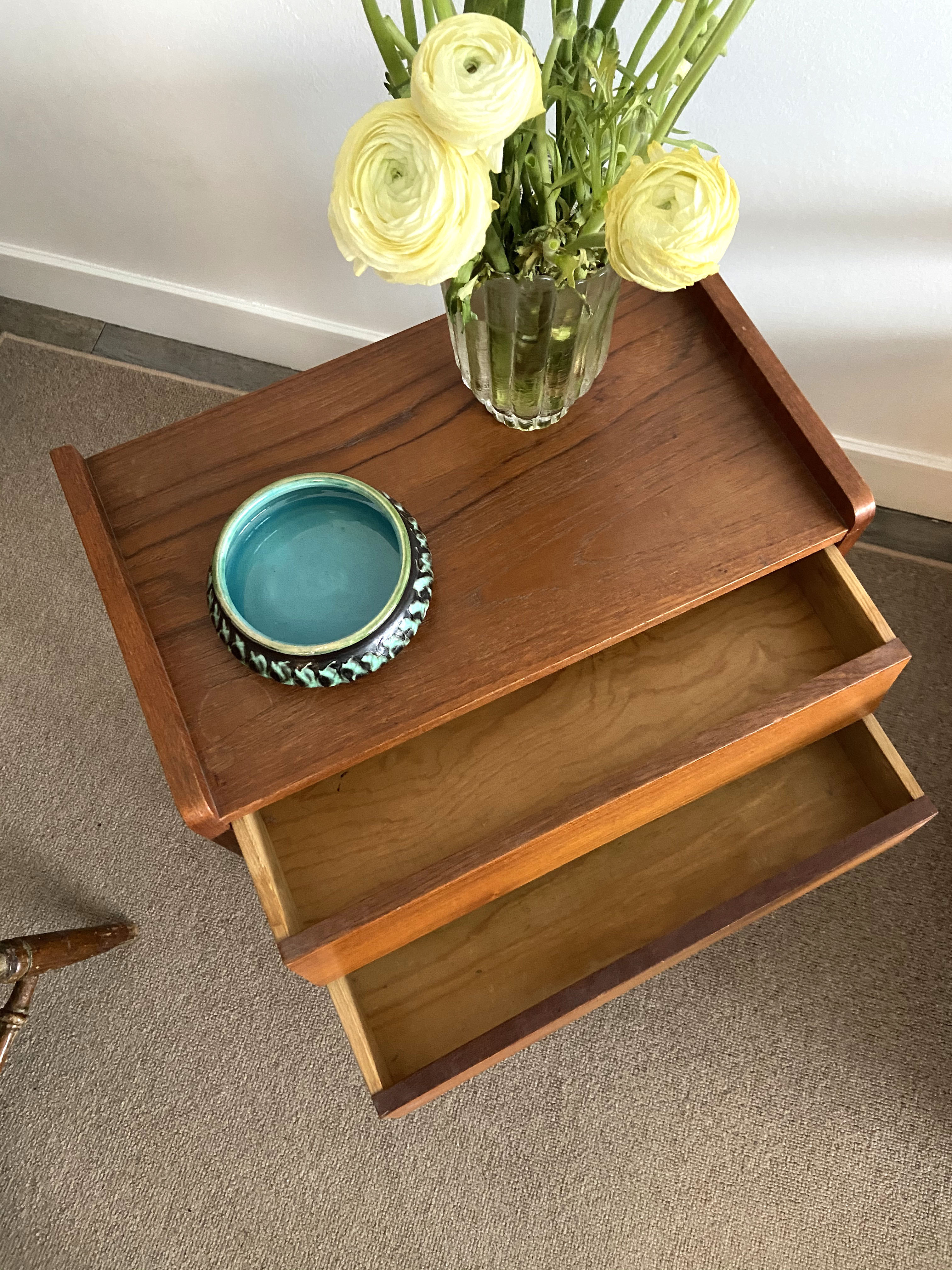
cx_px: 476
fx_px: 953
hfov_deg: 53.1
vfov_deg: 67.3
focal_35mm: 26
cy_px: 635
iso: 640
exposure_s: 1/30
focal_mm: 4.25
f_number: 1.8
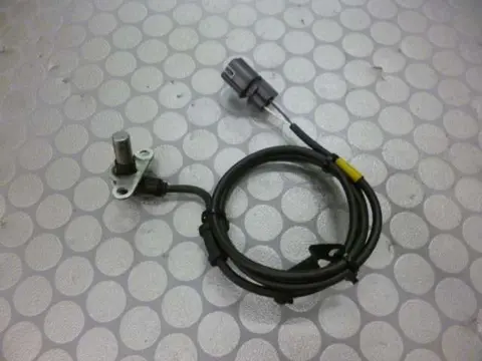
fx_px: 334
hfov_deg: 71.6
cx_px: 241
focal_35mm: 24
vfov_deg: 56.8
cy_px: 180
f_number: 2.5
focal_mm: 4.3
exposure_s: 1/40
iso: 400
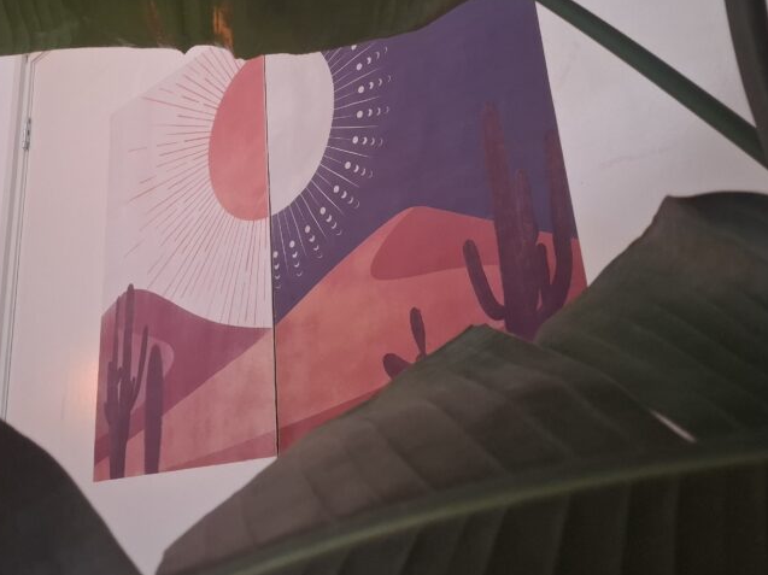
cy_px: 149
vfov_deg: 37.7
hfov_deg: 50.0
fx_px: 820
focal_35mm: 37
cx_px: 330
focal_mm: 5.54
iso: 640
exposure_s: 1/25
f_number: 1.8
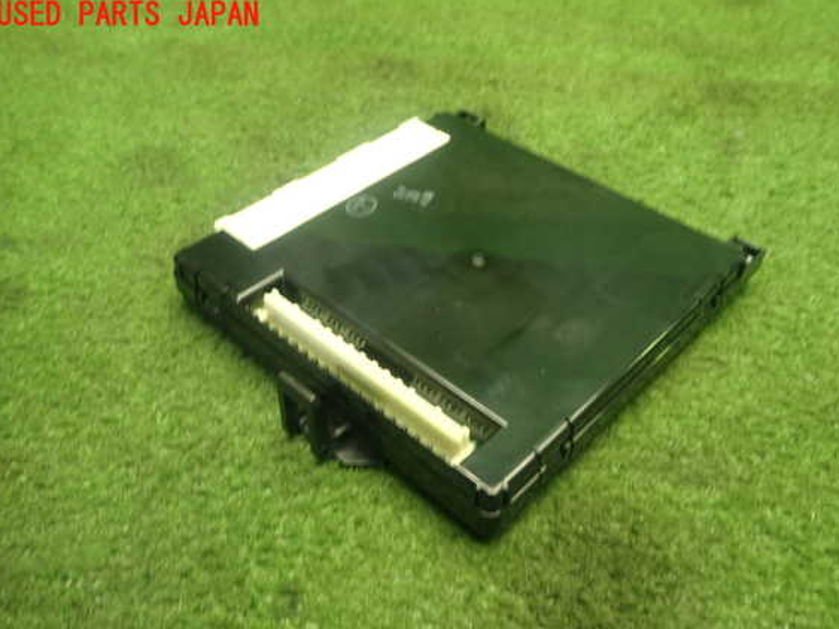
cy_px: 332
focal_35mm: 32
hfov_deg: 56.8
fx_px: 775
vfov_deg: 44.1
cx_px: 435
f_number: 2.3
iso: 250
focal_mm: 5.4
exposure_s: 1/30
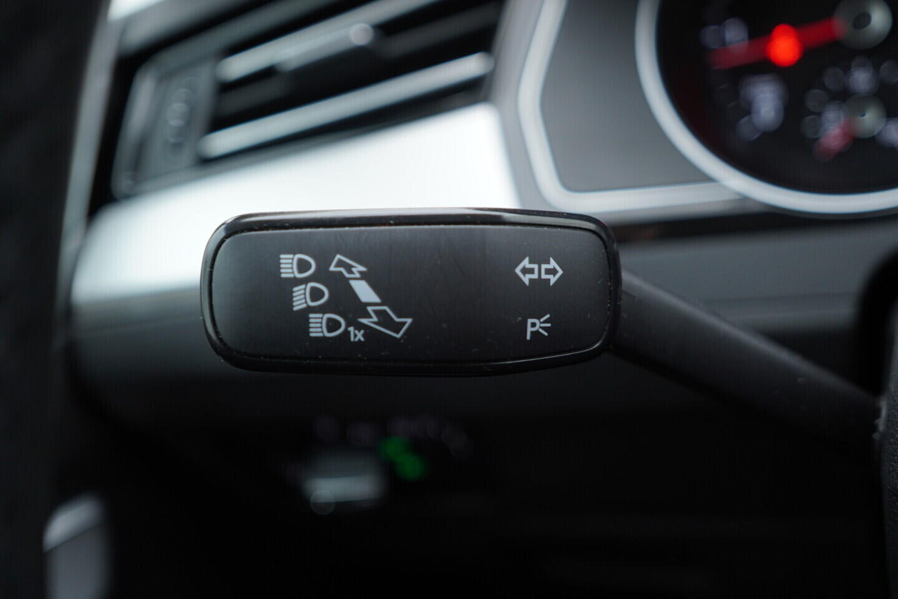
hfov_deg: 53.1
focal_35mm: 36
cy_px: 300
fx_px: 898
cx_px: 449
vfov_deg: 36.9
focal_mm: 24
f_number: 2.8
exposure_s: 1/40
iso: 125
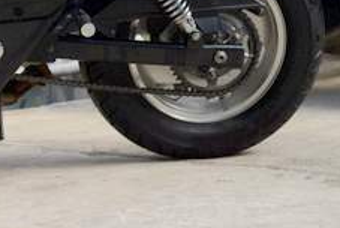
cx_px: -105
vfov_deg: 9.5
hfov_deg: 13.8
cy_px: -57
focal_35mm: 143
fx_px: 1352
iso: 100
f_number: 6.3
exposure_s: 1/160
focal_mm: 50
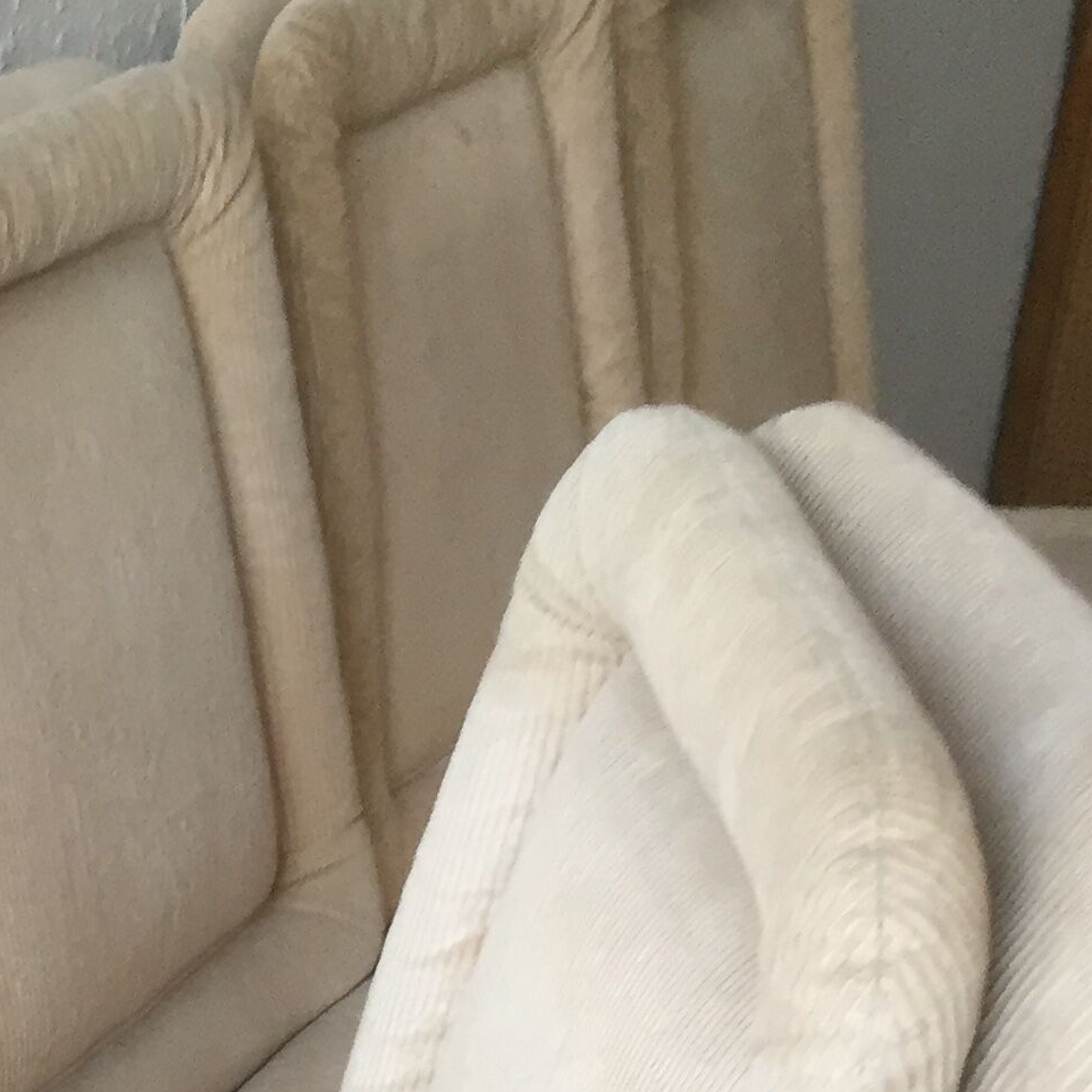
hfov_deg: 19.2
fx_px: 3105
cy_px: 1736
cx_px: -94
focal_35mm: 87
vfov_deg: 17.5
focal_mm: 4.15
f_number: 2.2
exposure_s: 1/33
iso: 100
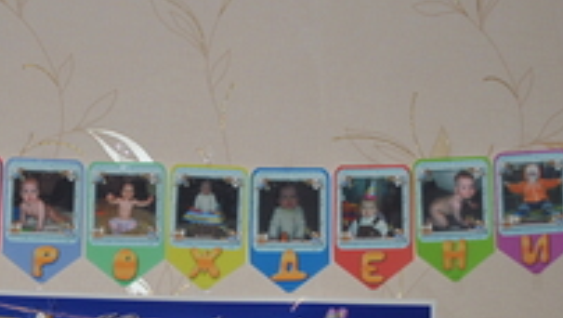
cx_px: 156
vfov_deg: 15.5
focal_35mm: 77
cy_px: 297
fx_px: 1150
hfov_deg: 27.2
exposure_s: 1/60
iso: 200
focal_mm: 22
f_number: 3.8
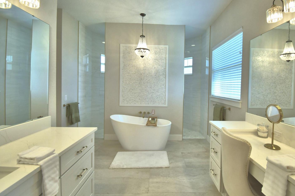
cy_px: 90
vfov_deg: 70.3
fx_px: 139
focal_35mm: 17
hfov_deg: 92.8
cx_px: 165
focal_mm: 10
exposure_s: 1/160
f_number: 4.5
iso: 200
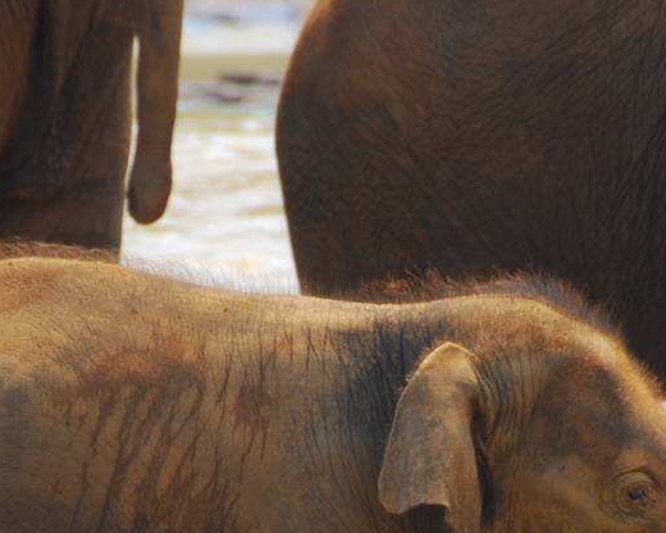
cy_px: 577
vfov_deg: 2.1
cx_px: 392
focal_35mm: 737
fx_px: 14527
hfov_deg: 2.6
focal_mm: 170
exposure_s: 1/100
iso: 200
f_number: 5.6
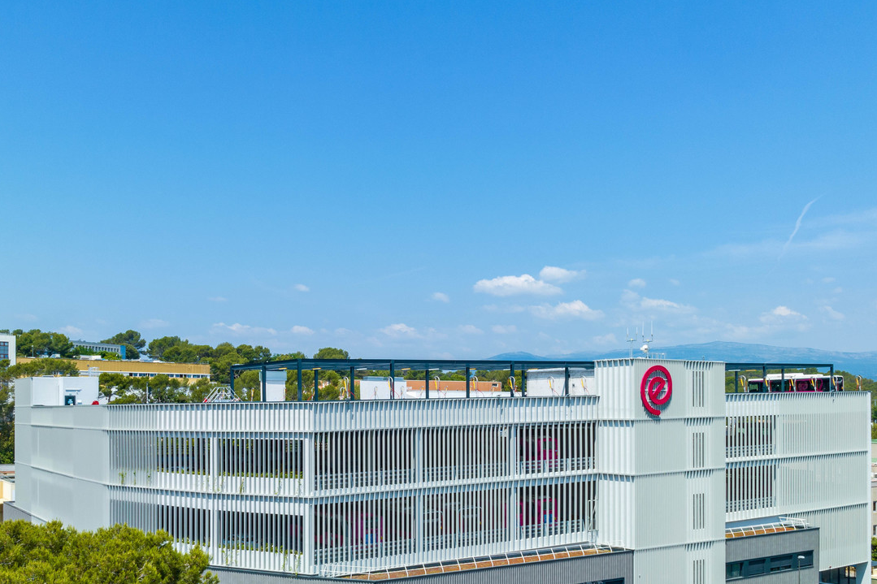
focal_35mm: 37
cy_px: 404
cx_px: 378
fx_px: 901
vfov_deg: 35.5
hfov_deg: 51.7
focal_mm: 12.3
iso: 100
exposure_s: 1/120
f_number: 11
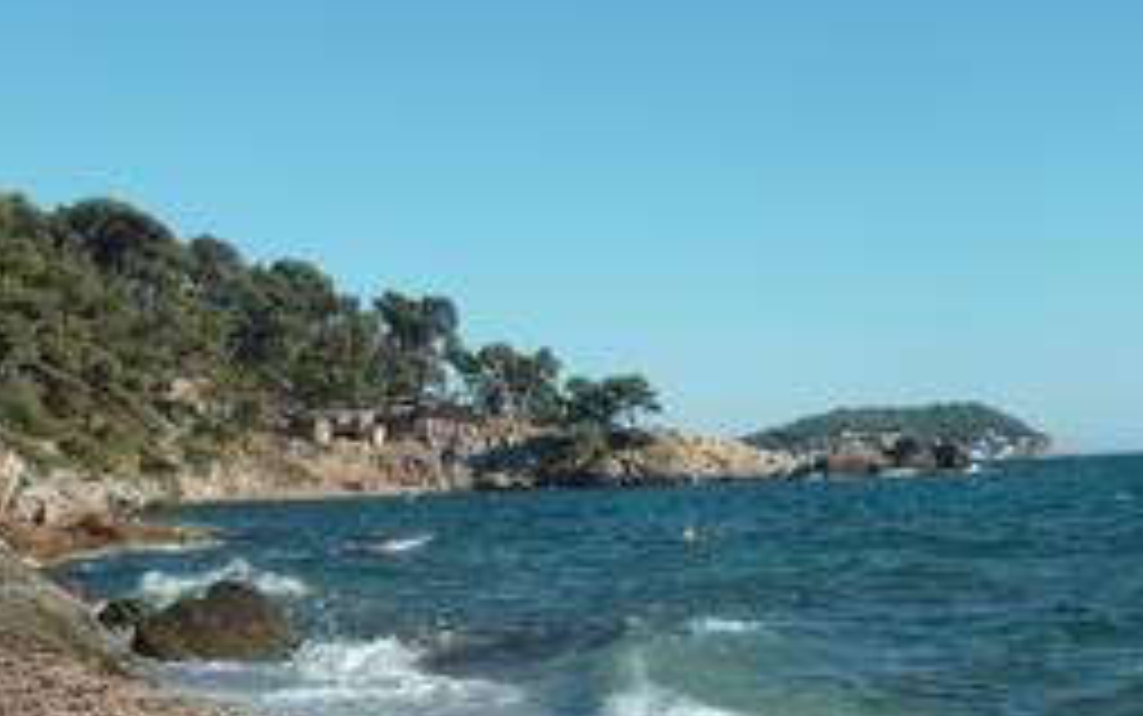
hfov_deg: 34.0
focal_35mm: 60
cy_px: 558
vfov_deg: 21.4
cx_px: 558
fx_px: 1870
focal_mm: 6.5
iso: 80
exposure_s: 1/640
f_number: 3.6
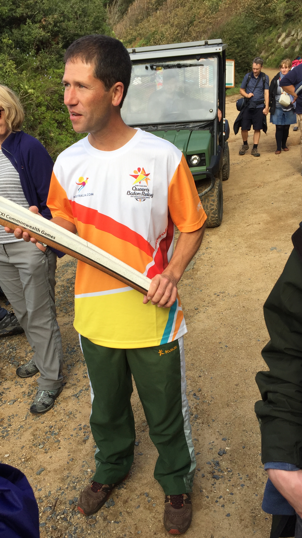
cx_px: 140
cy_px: 269
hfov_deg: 36.7
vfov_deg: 61.0
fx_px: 456
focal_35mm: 32
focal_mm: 4.15
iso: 32
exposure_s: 1/879
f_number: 2.2
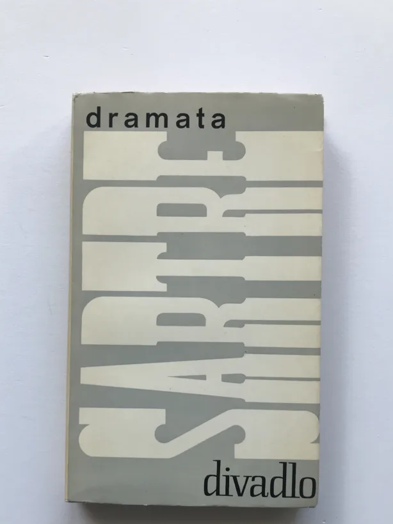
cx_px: 179
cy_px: 309
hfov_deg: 40.7
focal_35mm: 35
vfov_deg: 52.3
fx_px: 530
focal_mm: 3.99
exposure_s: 1/100
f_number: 1.8
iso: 25
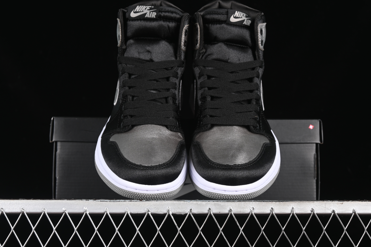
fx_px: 773
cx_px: 186
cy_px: 124
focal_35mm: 75
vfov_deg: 18.2
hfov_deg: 27.0
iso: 160
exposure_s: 1/60
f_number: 6.3
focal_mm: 50
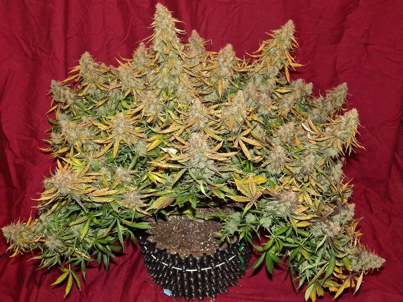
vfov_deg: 35.1
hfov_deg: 45.8
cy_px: 151
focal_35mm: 41
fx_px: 477
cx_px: 202
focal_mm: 7.4
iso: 1600
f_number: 3.6
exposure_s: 1/25
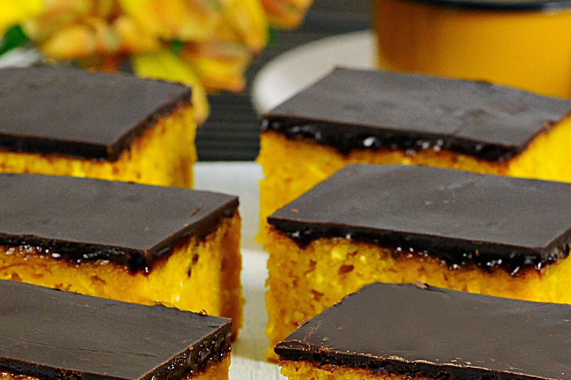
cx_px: 253
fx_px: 4339
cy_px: 266
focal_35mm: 274
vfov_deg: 5.0
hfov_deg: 7.5
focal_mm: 105
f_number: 13
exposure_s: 1/6
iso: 1000
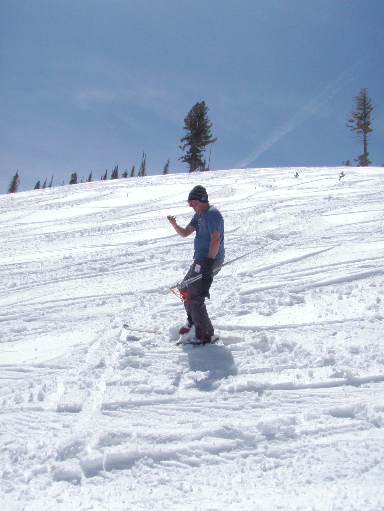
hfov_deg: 37.7
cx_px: 192
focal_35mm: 38
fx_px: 562
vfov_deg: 49.0
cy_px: 256
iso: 80
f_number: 6.3
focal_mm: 6.7
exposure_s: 1/1000
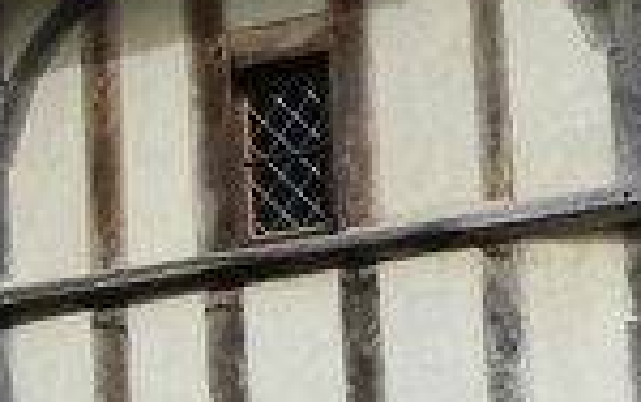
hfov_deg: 13.7
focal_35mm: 130
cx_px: -628
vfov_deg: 9.6
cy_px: 740
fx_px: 2273
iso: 160
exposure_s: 1/800
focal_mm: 4
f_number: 4
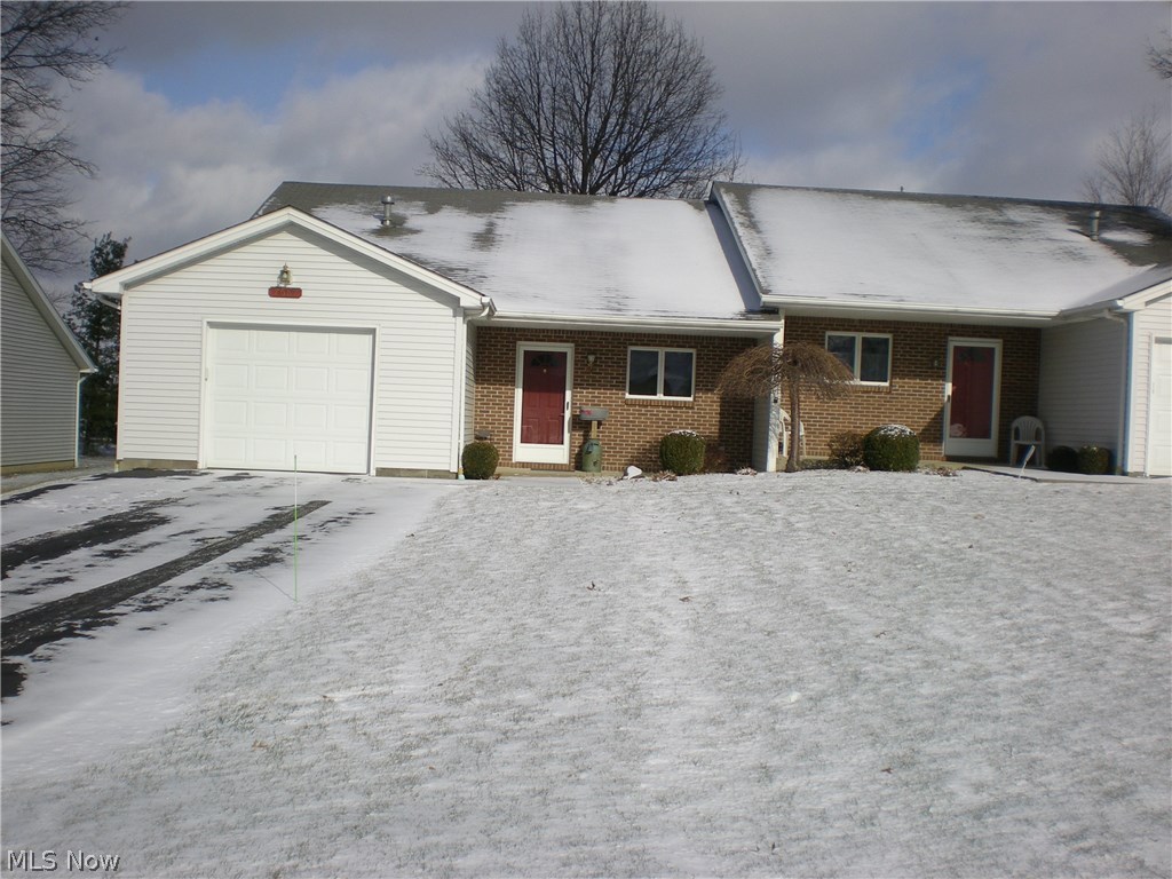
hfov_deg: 49.0
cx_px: 586
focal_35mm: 38
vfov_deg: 37.7
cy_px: 440
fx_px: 1287
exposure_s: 1/804
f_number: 4.6
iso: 50
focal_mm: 6.3
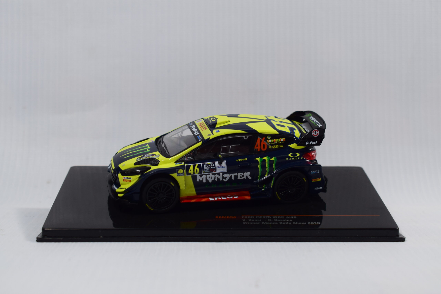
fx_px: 772
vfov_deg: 21.6
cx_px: 220
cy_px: 147
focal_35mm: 63
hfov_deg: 31.9
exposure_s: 1/60
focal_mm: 42
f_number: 8
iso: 400
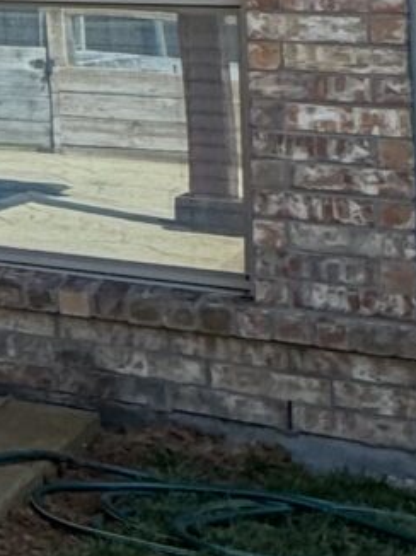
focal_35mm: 110
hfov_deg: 8.5
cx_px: -1154
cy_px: -165
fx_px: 1765
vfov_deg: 16.9
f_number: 2.2
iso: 40
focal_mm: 2.22
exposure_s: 1/200
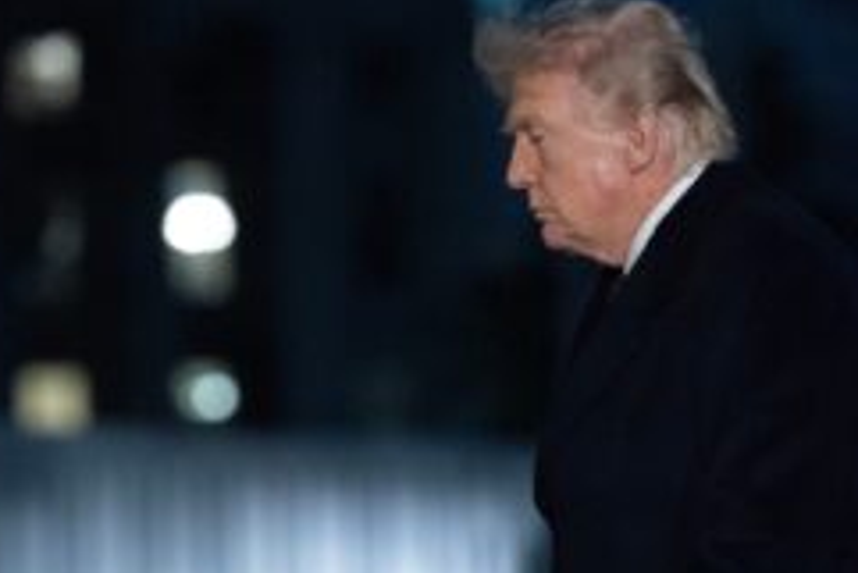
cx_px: 580
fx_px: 6606
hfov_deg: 7.4
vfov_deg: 5.0
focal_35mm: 277
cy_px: 431
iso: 10000
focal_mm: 159
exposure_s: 1/200
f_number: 3.2
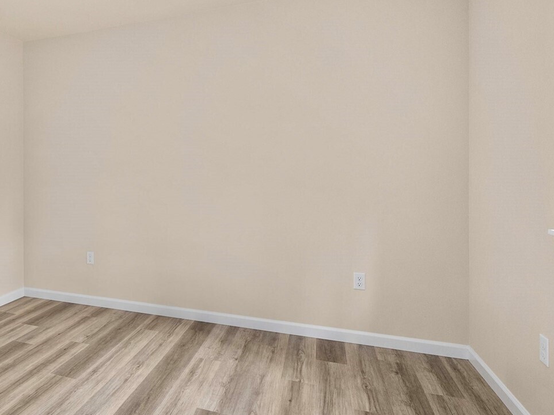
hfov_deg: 67.0
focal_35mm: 24
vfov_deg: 56.6
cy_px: 181
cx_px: 138
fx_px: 384
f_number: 7.1
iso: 125
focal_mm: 15
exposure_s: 1/60
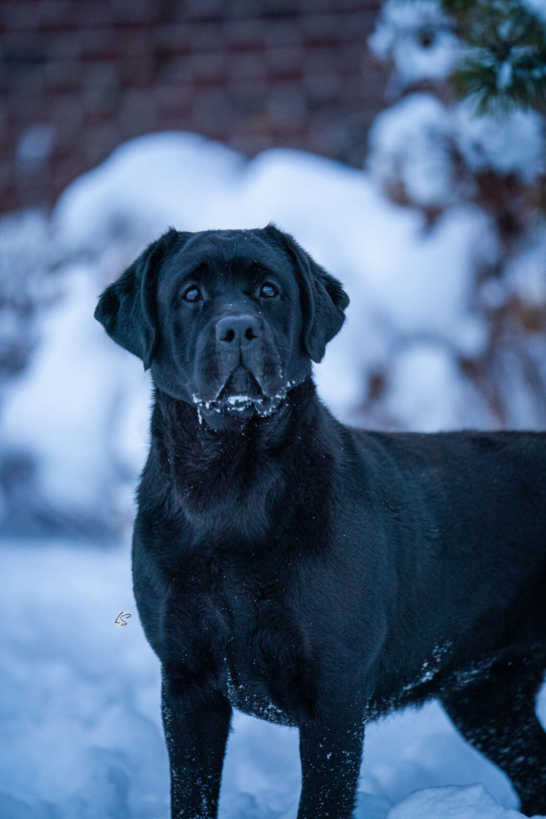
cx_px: 273
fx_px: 4435
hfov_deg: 7.0
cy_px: 410
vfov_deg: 10.5
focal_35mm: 195
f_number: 3.2
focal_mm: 195
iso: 4000
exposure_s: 1/6400
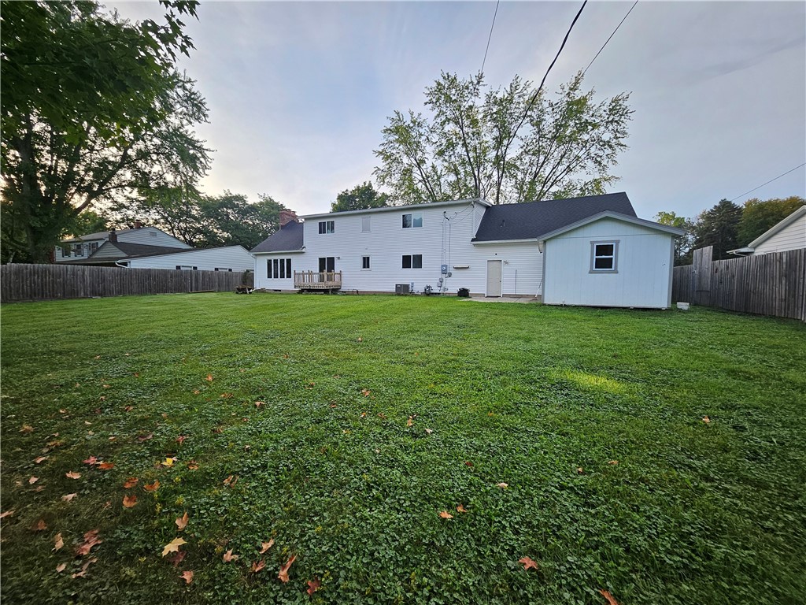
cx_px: 403
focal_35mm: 13
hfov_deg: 106.2
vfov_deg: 89.9
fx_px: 303
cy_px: 302
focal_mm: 1.74
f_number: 2.2
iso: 40
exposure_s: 1/370
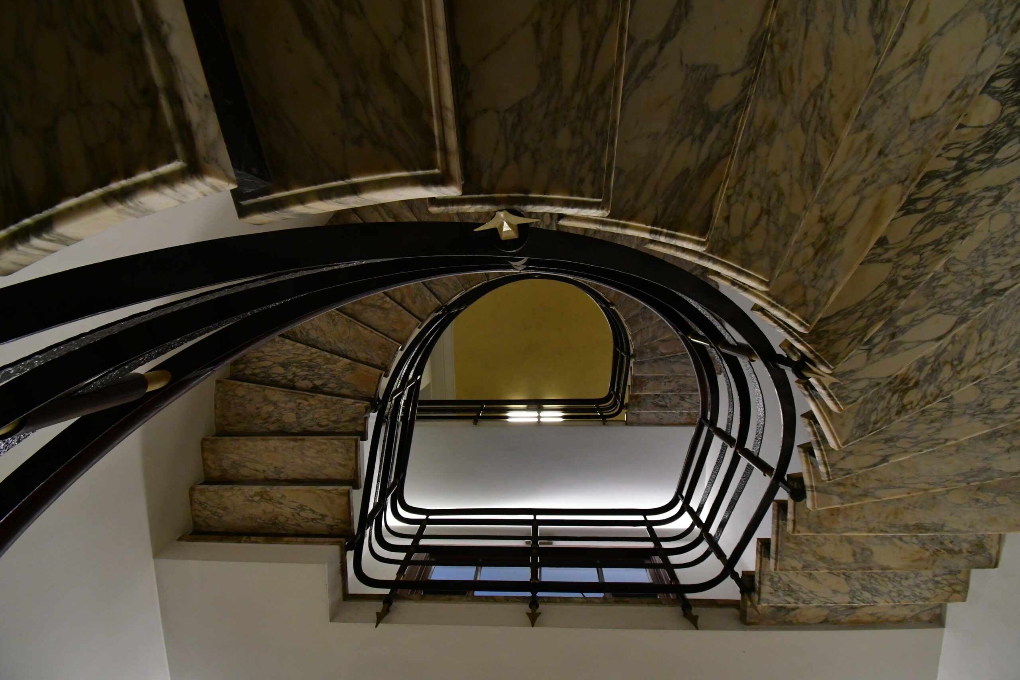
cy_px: 340
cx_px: 510
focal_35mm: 15
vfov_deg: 77.3
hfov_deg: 100.4
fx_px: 425
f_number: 8
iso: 3200
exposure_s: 1/50
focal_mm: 10
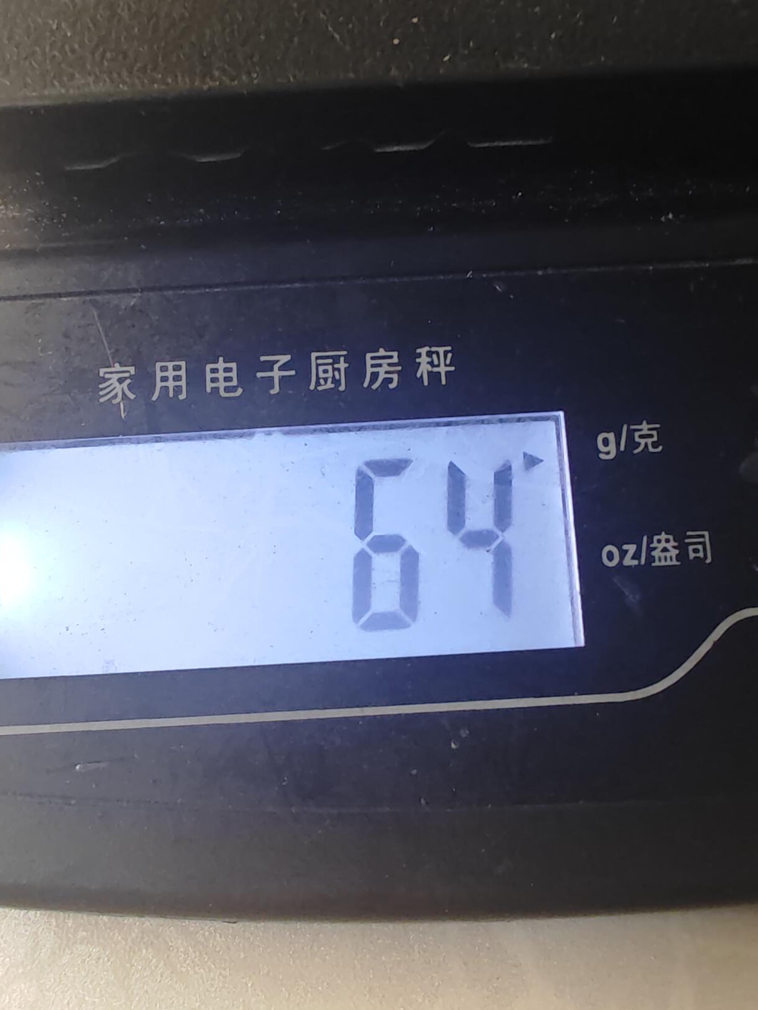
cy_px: 527
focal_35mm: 30
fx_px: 876
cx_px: 360
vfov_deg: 59.9
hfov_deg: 46.8
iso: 640
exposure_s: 1/50
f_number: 2
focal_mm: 1.82
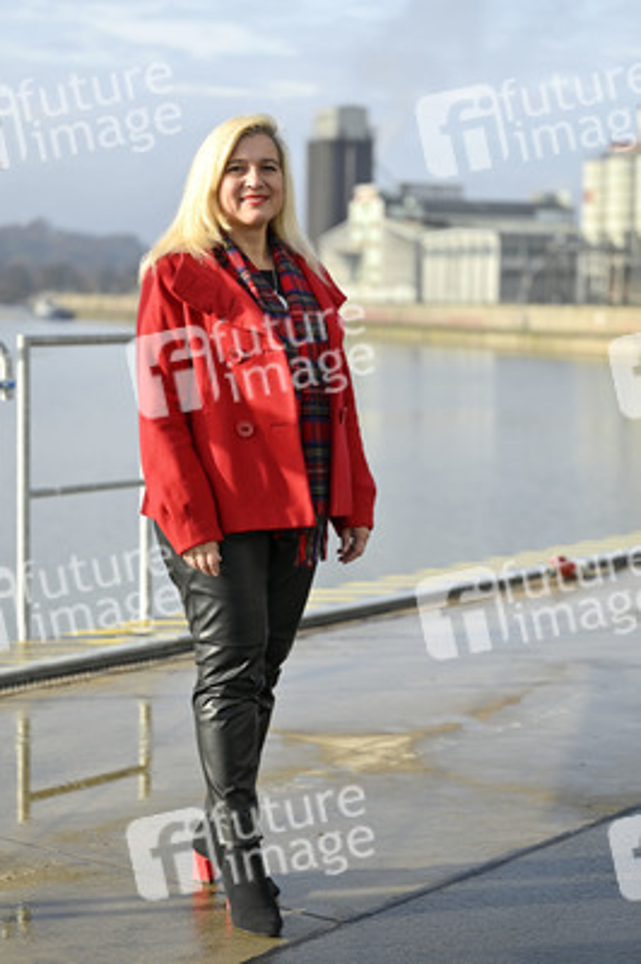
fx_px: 1873
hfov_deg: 19.4
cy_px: 482
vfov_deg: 28.9
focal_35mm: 70
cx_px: 320
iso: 50
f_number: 2.8
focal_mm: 70
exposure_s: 1/640
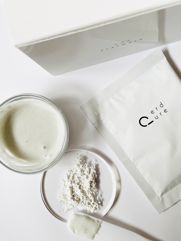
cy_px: 120
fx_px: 181
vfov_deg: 67.3
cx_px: 90
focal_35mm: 26
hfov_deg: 53.1
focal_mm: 4.2
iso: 125
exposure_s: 1/121
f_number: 1.6
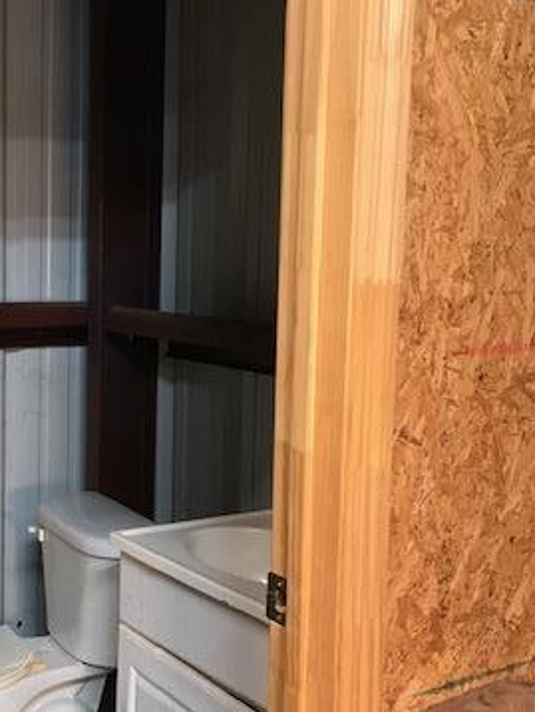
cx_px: 78
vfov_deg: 38.2
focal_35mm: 50
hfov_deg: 28.3
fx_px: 1029
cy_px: 364
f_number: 1.8
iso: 50
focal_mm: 3.99
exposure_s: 1/15
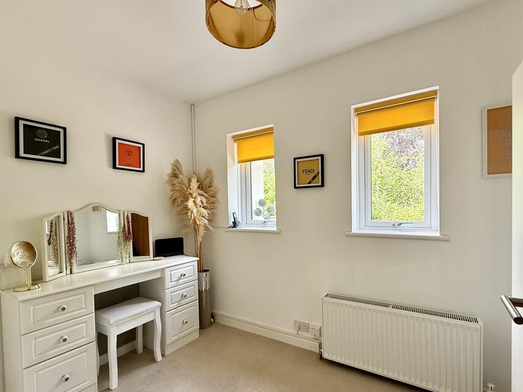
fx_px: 257
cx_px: 277
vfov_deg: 74.5
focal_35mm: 17
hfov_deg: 90.9
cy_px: 216
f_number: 2.2
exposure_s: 1/99
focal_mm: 2.22
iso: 100
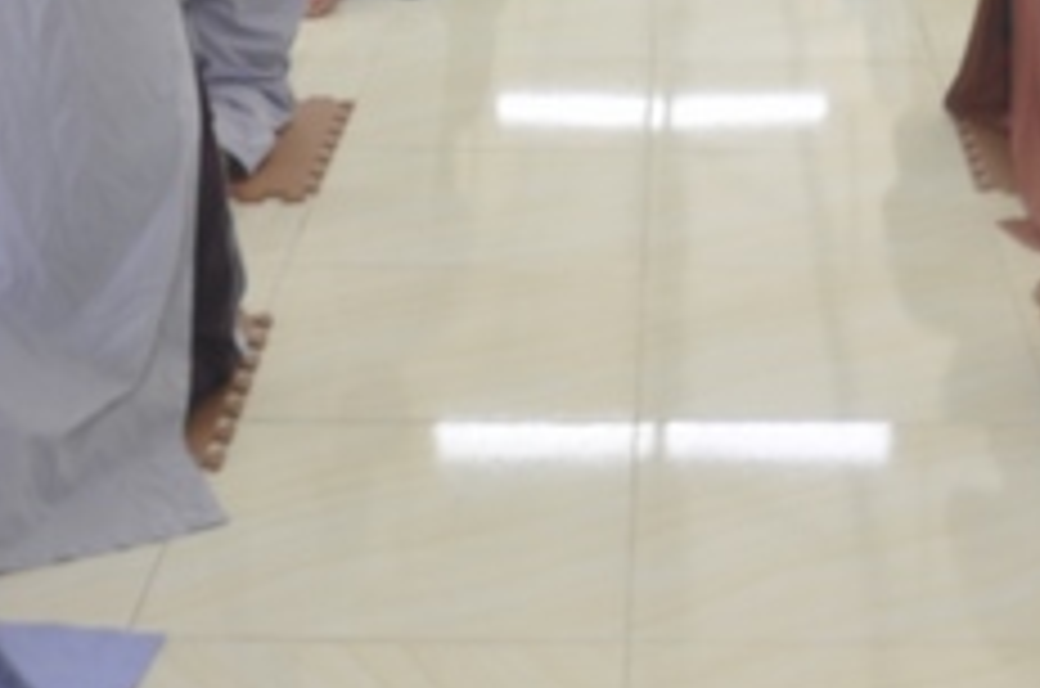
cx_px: 693
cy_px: -184
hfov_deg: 26.6
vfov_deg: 16.9
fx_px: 2191
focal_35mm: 76
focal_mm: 18
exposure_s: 1/10
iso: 200
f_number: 3.5
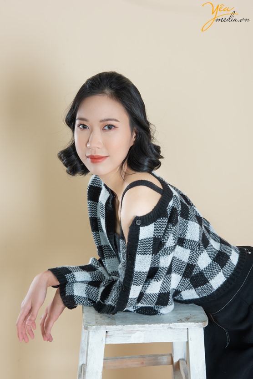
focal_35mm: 56
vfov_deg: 35.6
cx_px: 126
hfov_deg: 24.2
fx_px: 590
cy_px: 190
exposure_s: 1/125
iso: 125
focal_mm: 56
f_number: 9
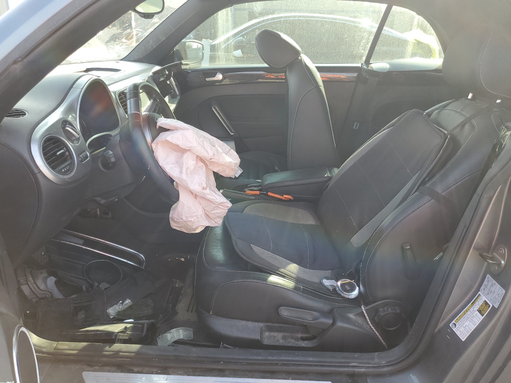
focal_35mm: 26
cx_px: 256
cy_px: 192
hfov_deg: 67.3
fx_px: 384
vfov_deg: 53.1
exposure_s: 1/233
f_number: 1.5
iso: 50
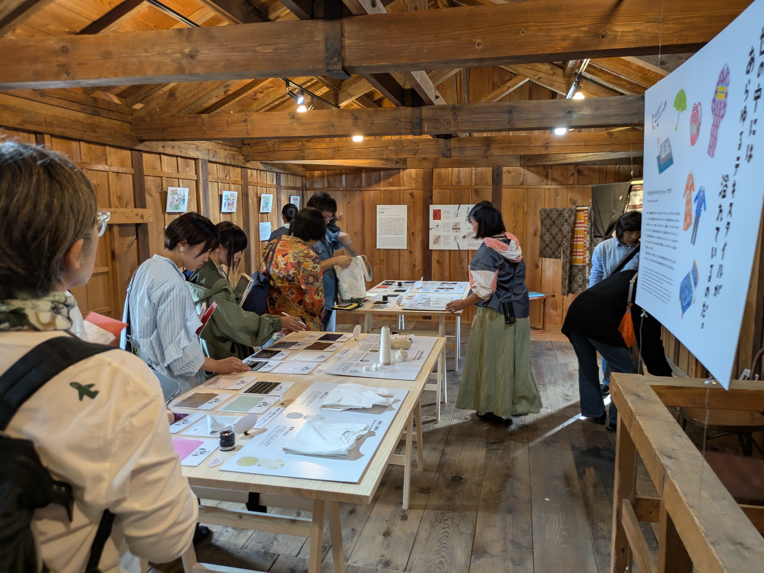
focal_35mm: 25
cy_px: 286
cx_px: 382
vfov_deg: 54.9
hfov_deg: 69.4
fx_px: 552
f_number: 1.89
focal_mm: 5.43
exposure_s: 1/33.3
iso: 172
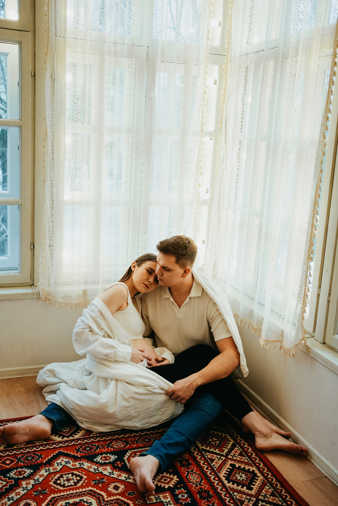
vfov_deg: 54.4
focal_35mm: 35
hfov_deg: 37.9
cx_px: 169
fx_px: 493
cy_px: 253
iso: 1250
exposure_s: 1/800
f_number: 2.5
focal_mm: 35
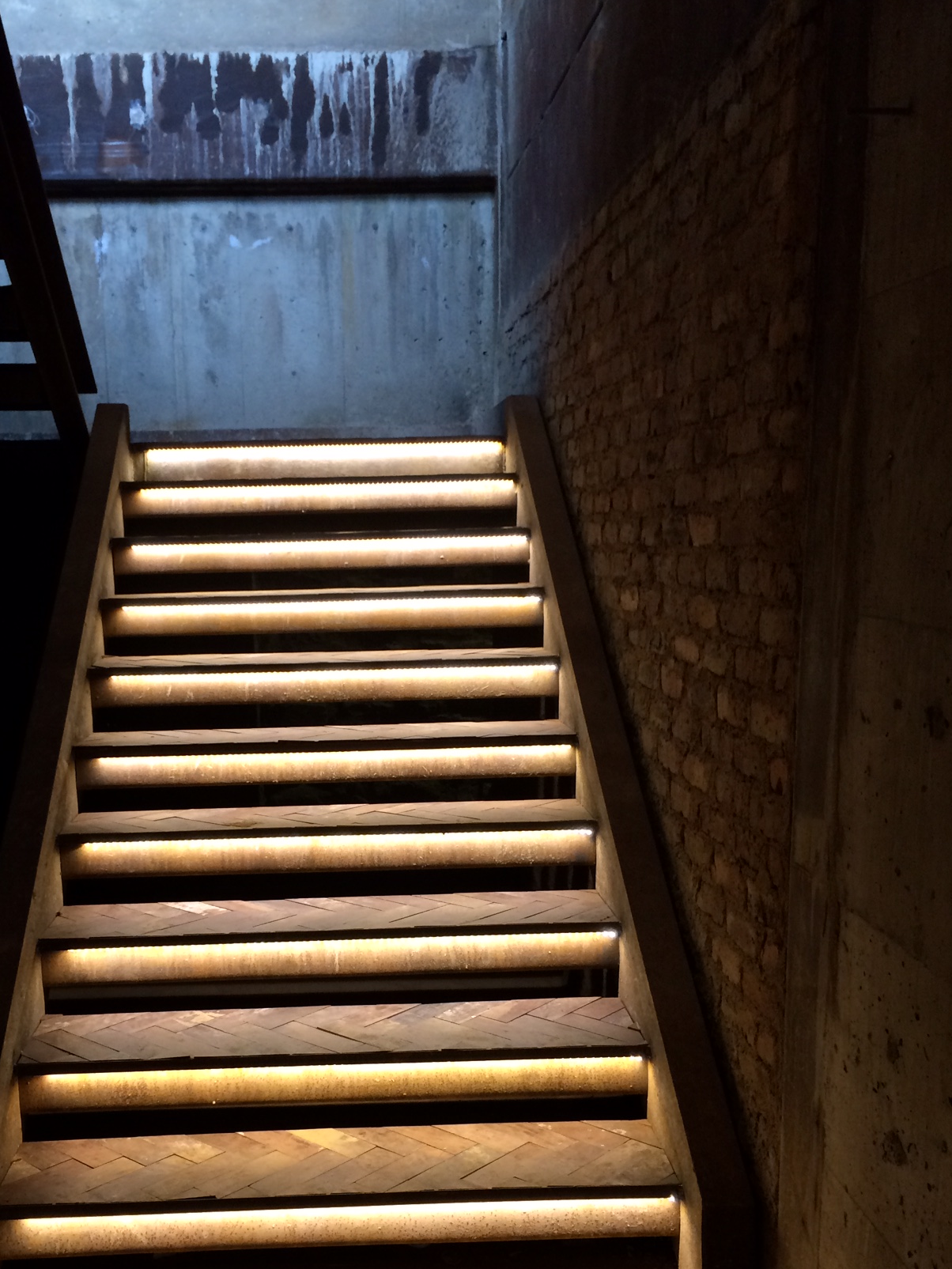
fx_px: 1357
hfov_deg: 38.4
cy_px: 805
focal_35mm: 37
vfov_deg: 49.6
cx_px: 354
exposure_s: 1/33
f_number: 2.2
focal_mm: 4.15
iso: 125
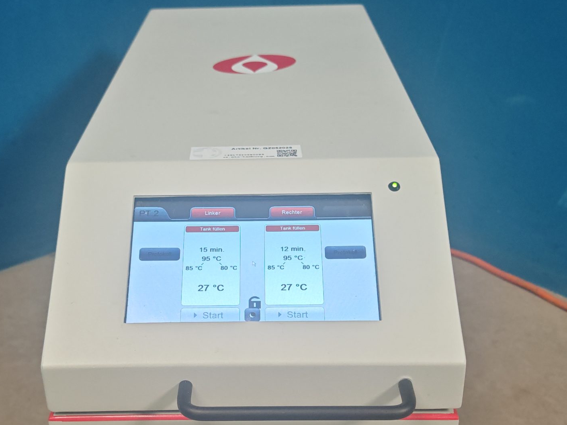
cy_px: 293
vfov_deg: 29.4
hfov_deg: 38.9
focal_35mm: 49
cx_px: 248
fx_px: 803
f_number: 2
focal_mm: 6.83
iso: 250
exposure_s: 1/100
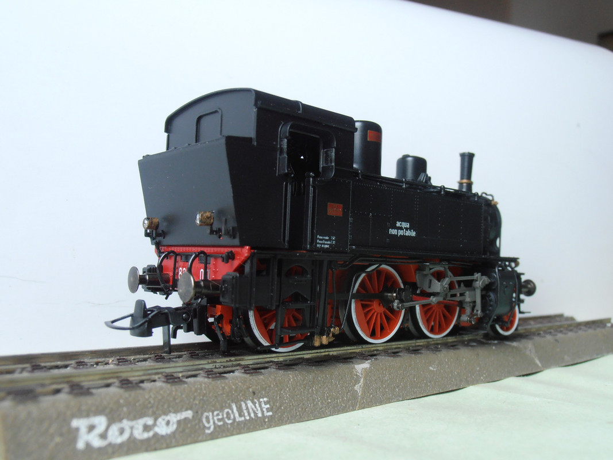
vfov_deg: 38.7
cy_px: 230
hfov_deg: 50.1
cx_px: 306
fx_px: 655
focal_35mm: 37
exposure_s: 1/6
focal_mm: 6.61
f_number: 3.9
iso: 125
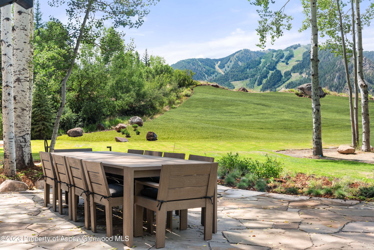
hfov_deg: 50.7
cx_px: 187
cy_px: 125
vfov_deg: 35.1
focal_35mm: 38
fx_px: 395
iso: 400
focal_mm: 38
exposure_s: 1/125
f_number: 7.1
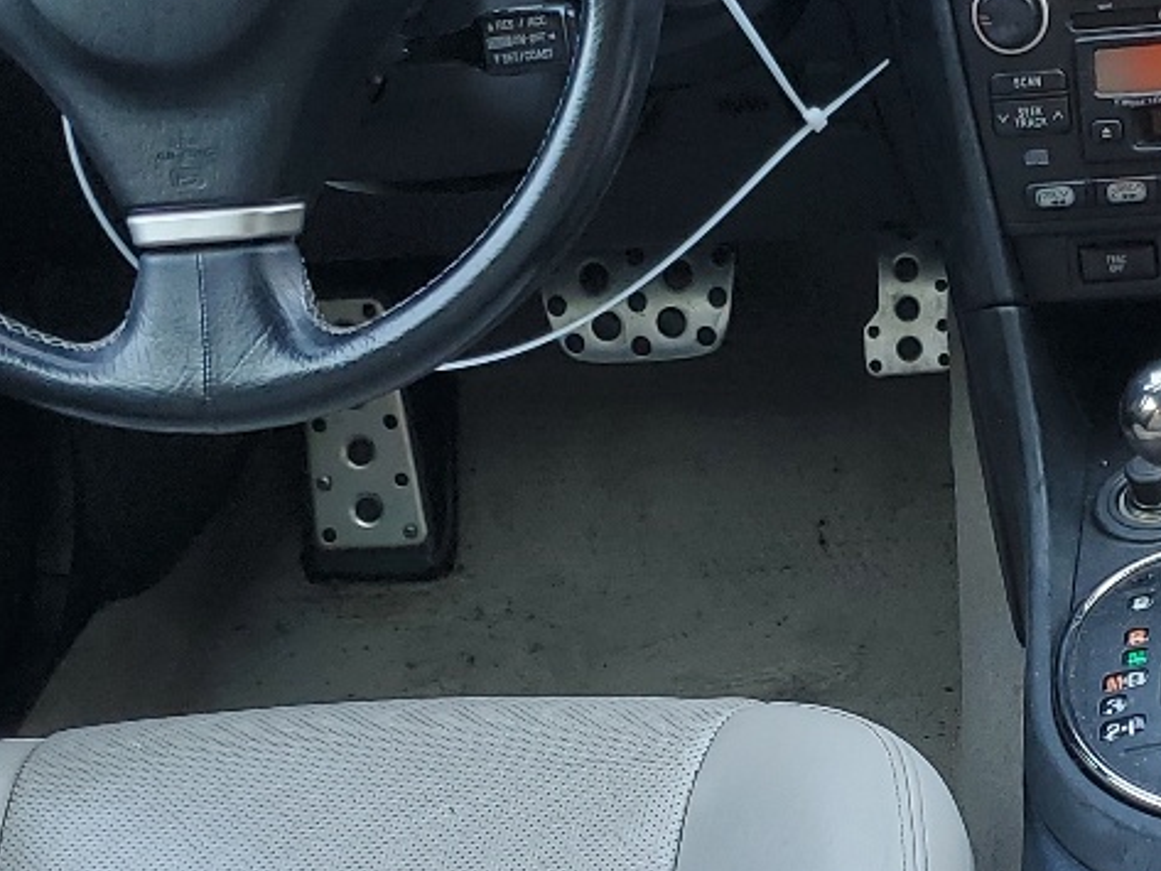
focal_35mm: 88
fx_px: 2952
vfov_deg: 16.7
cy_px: 648
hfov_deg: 21.7
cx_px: 1075
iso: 53
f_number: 1.5
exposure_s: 1/120
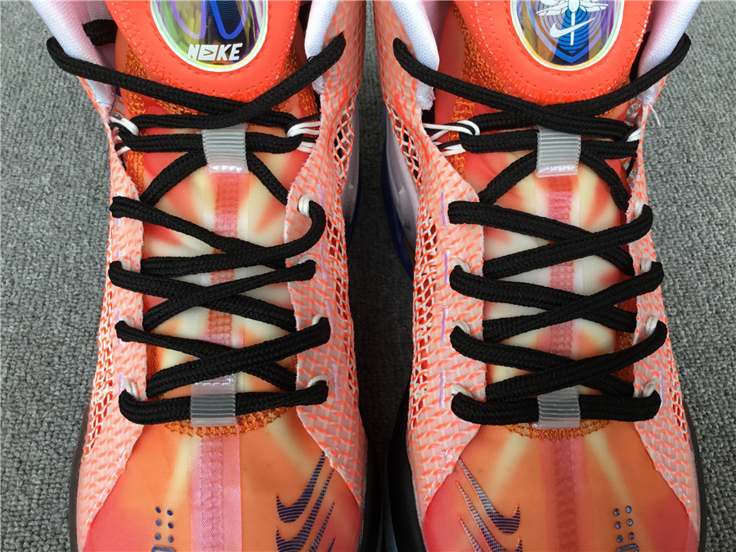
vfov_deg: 45.4
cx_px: 368
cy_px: 276
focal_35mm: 31
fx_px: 659
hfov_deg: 58.4
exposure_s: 1/100
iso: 32
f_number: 2.4
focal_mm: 3.3
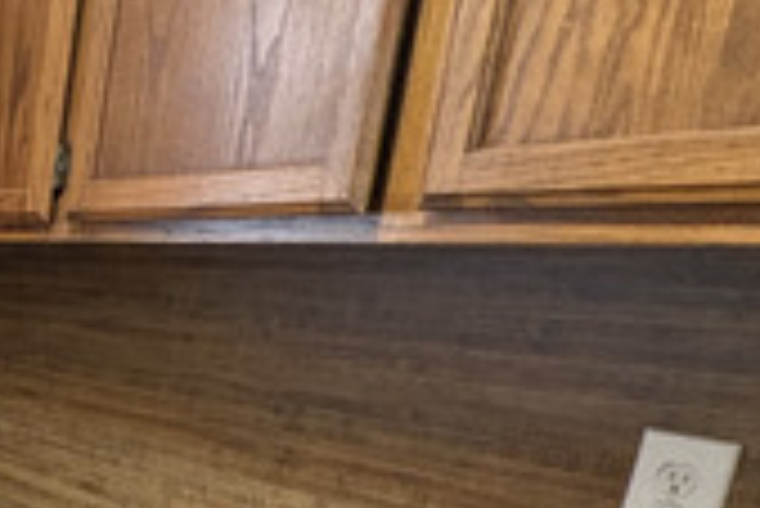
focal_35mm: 55
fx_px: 1162
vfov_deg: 23.7
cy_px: 499
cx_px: -661
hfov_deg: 21.1
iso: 500
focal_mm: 2.22
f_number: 2.2
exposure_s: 1/60
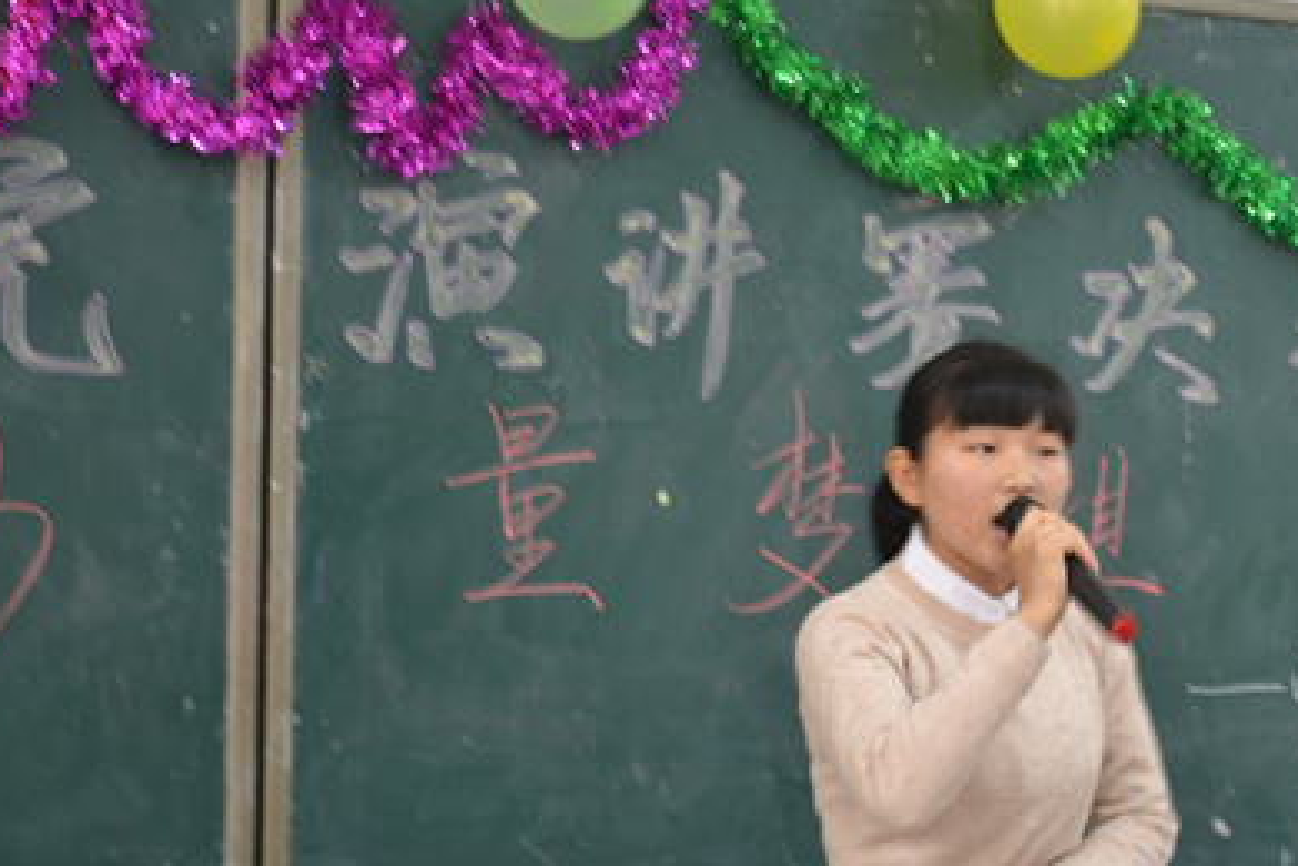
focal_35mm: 120
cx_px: 955
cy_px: 496
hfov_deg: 17.0
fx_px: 4326
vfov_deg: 11.4
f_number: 5.6
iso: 800
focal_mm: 52
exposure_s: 1/8
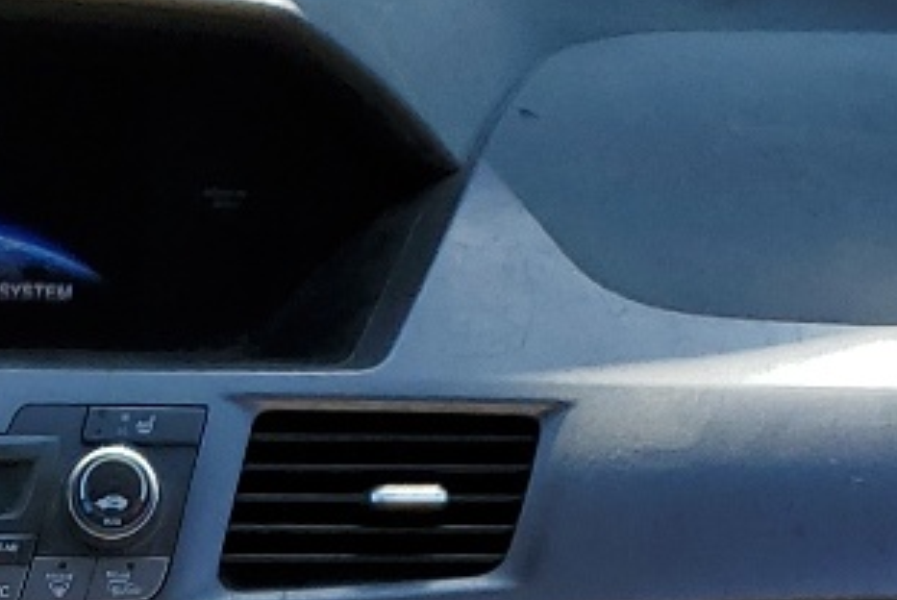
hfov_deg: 14.2
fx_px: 3467
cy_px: 1483
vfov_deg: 8.9
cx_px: -271
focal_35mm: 139
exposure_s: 1/1000
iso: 50
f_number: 1.5
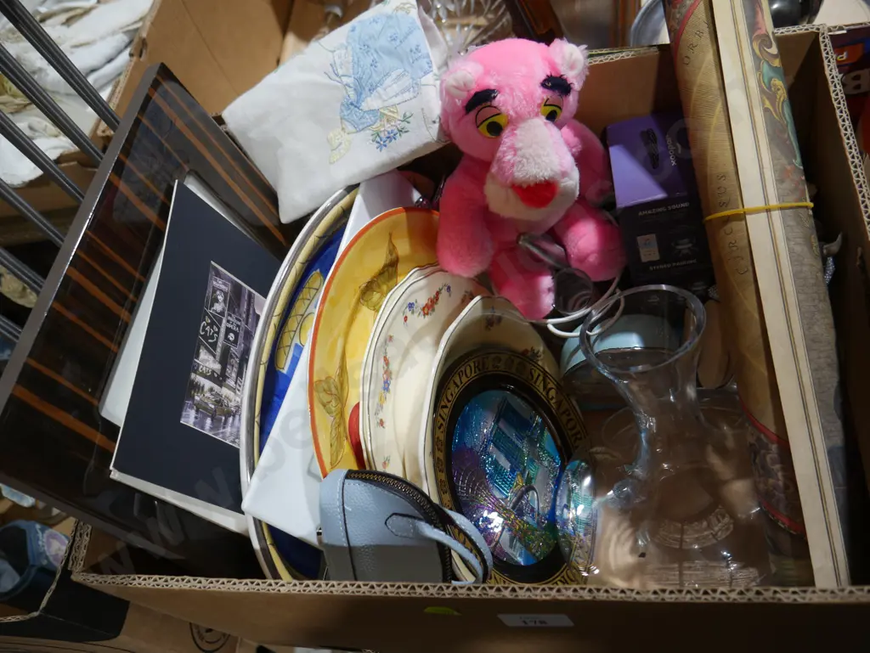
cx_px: 435
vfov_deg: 46.8
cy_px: 326
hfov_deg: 59.9
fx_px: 754
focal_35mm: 30
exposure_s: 1/60
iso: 200
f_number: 3.6
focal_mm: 15
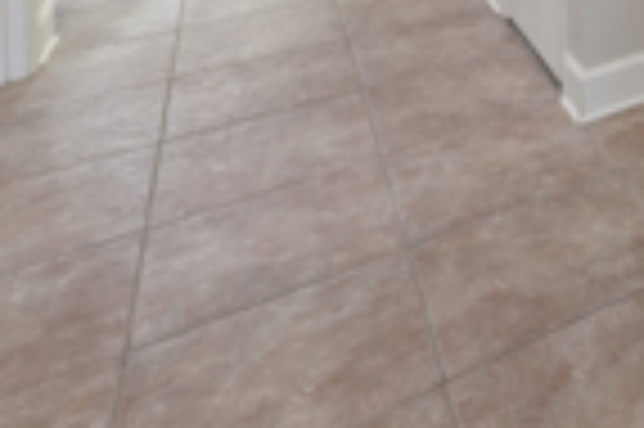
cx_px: 948
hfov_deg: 29.2
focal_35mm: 44
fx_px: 786
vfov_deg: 25.1
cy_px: -167
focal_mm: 14
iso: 400
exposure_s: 1/20
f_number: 9
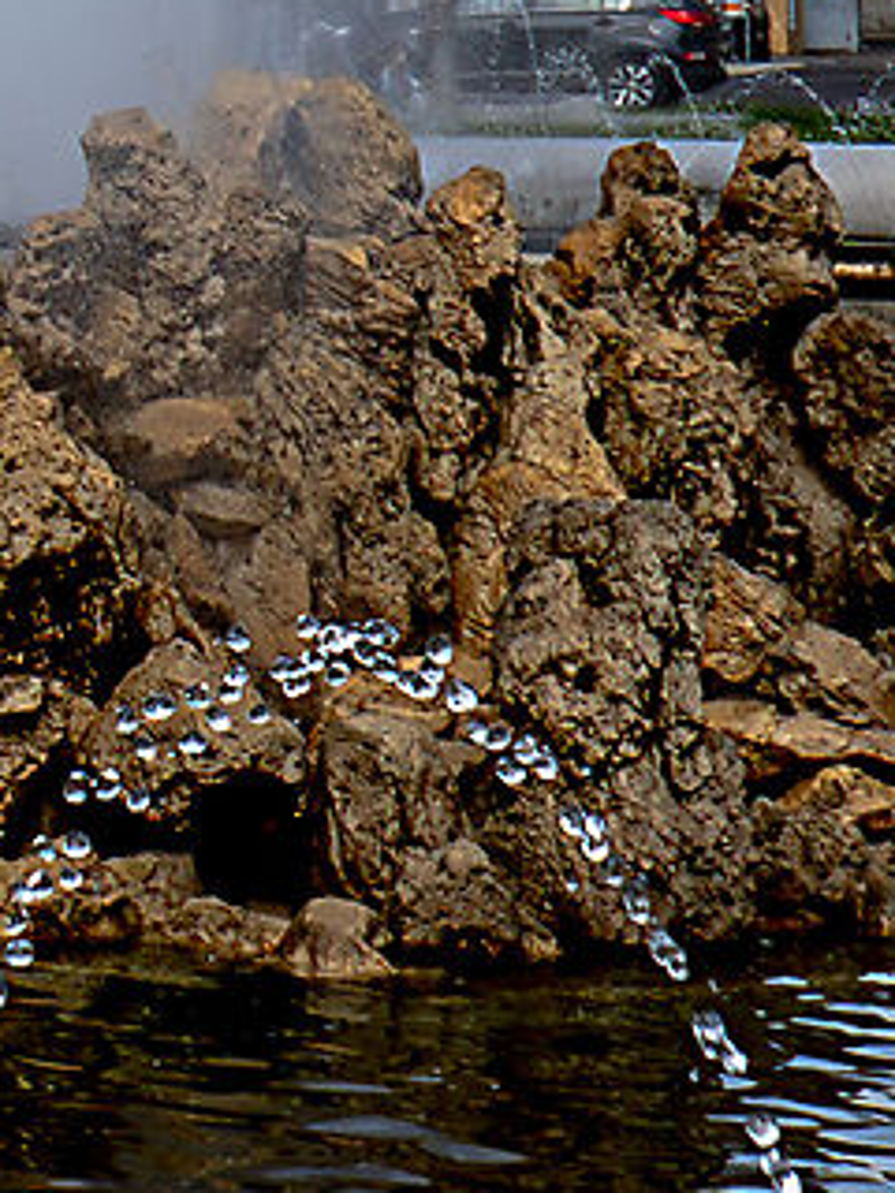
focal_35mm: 225
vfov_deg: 8.6
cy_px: -645
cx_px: -1902
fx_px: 7757
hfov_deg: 6.1
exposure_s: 1/500
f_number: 7.1
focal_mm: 15
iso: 200
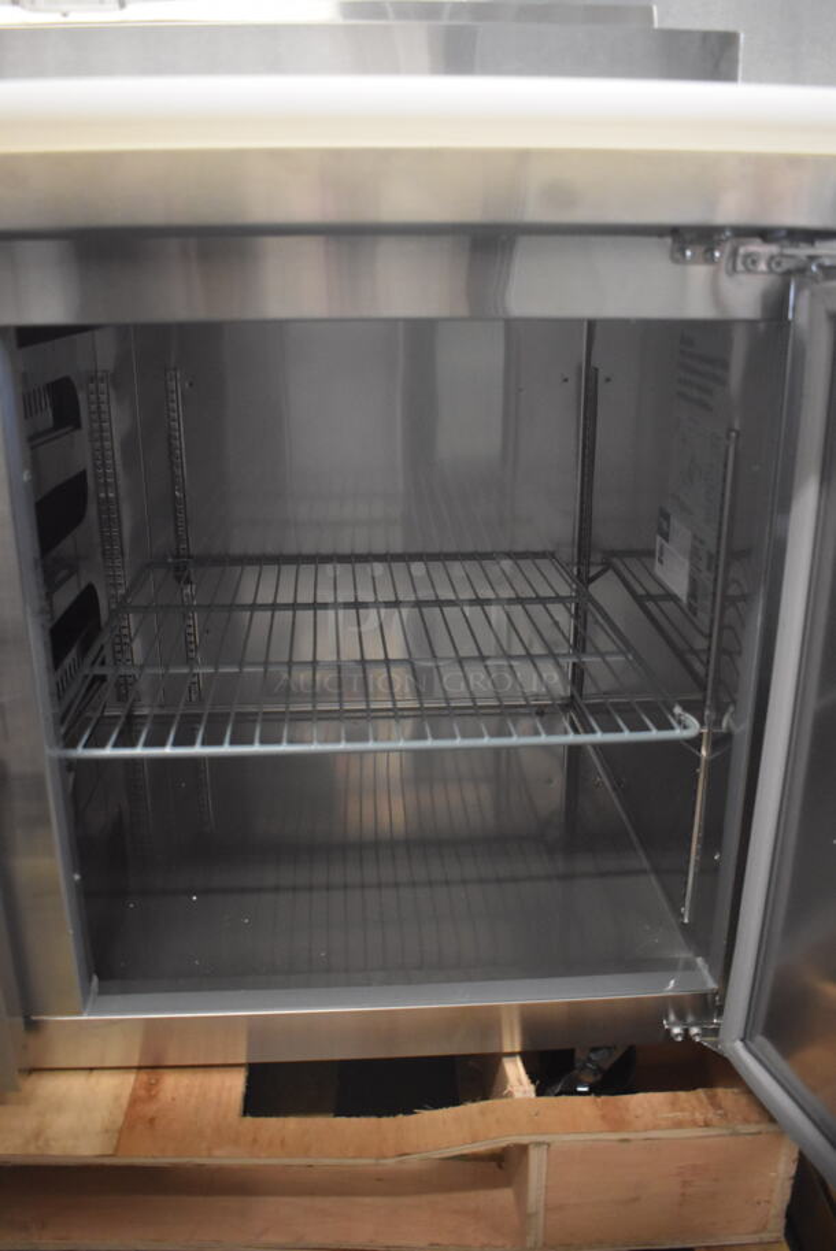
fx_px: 1043
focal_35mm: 30
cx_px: 418
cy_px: 626
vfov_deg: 61.9
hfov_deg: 43.7
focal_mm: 20
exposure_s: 1/125
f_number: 3.8
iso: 3600
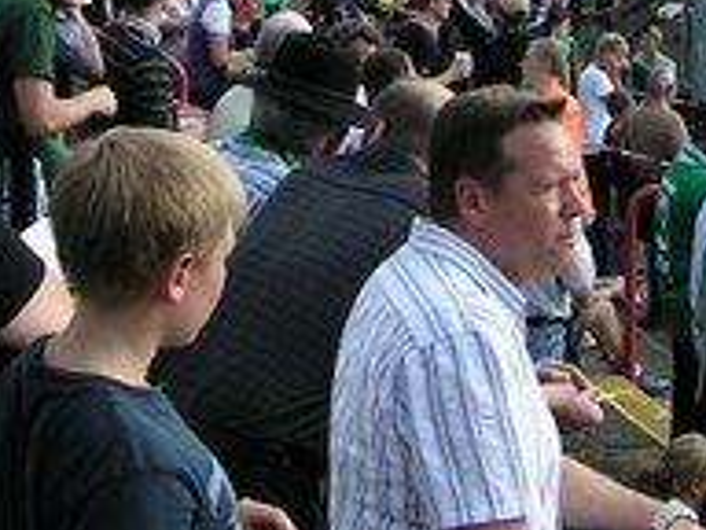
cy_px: -291
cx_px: 368
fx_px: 2427
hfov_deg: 16.6
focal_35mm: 119
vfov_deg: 11.8
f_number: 5.6
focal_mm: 5.8
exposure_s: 1/200
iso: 50
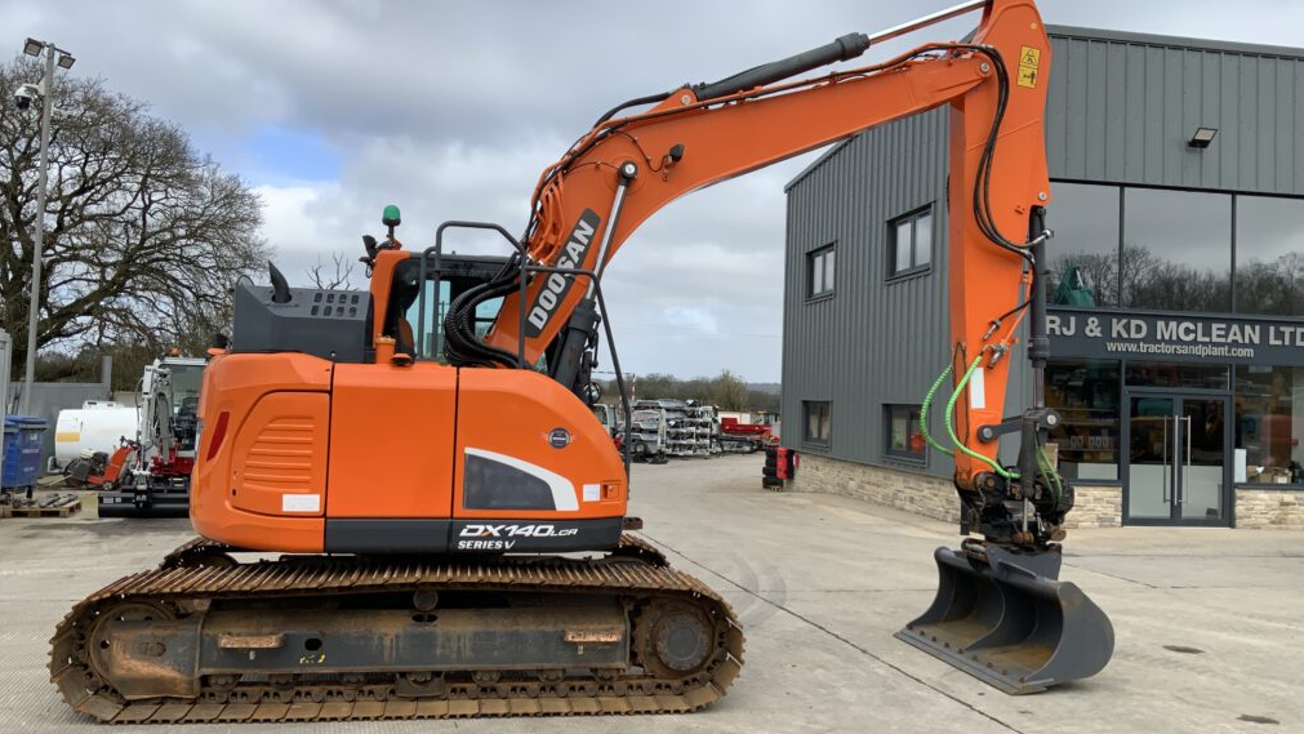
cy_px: 352
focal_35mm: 32
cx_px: 647
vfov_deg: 36.7
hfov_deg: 61.0
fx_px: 1107
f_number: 1.8
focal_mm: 3
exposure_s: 1/728
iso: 16
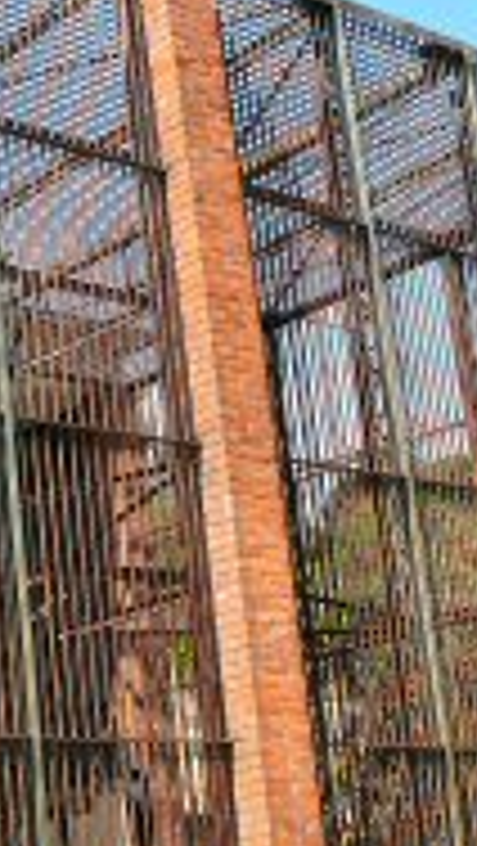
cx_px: -126
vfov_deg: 26.1
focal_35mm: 81
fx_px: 1818
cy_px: 504
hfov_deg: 14.4
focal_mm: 5.2
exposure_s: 1/400
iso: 100
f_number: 5
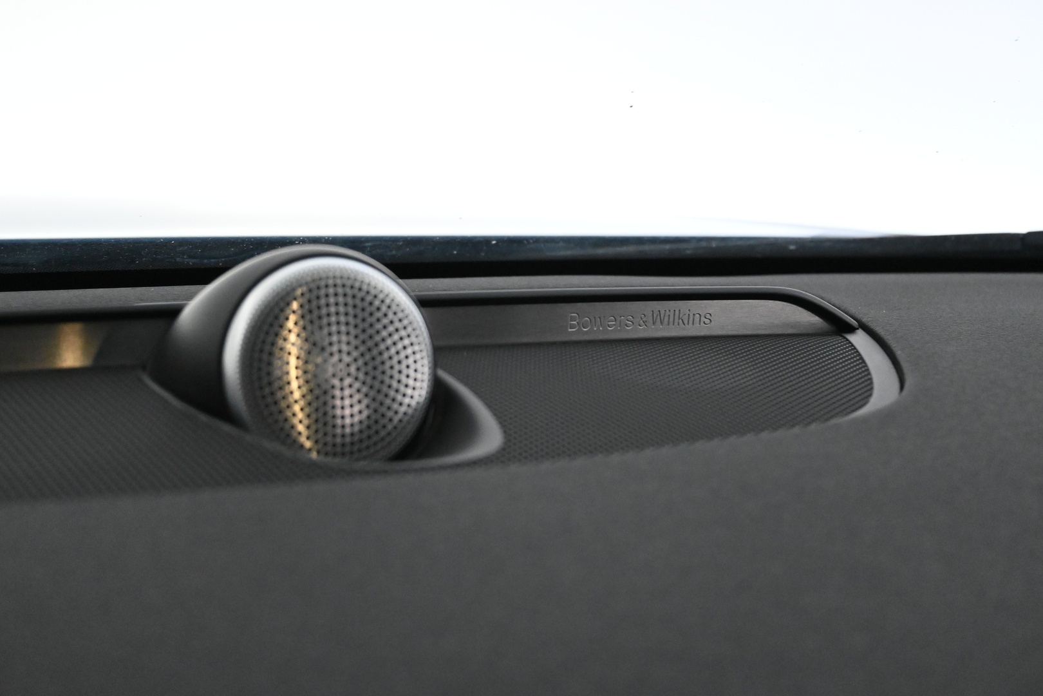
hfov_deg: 35.9
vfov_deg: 24.4
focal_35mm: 56
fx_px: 1608
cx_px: 522
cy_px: 348
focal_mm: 37
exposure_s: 1/60
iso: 5000
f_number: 5.3
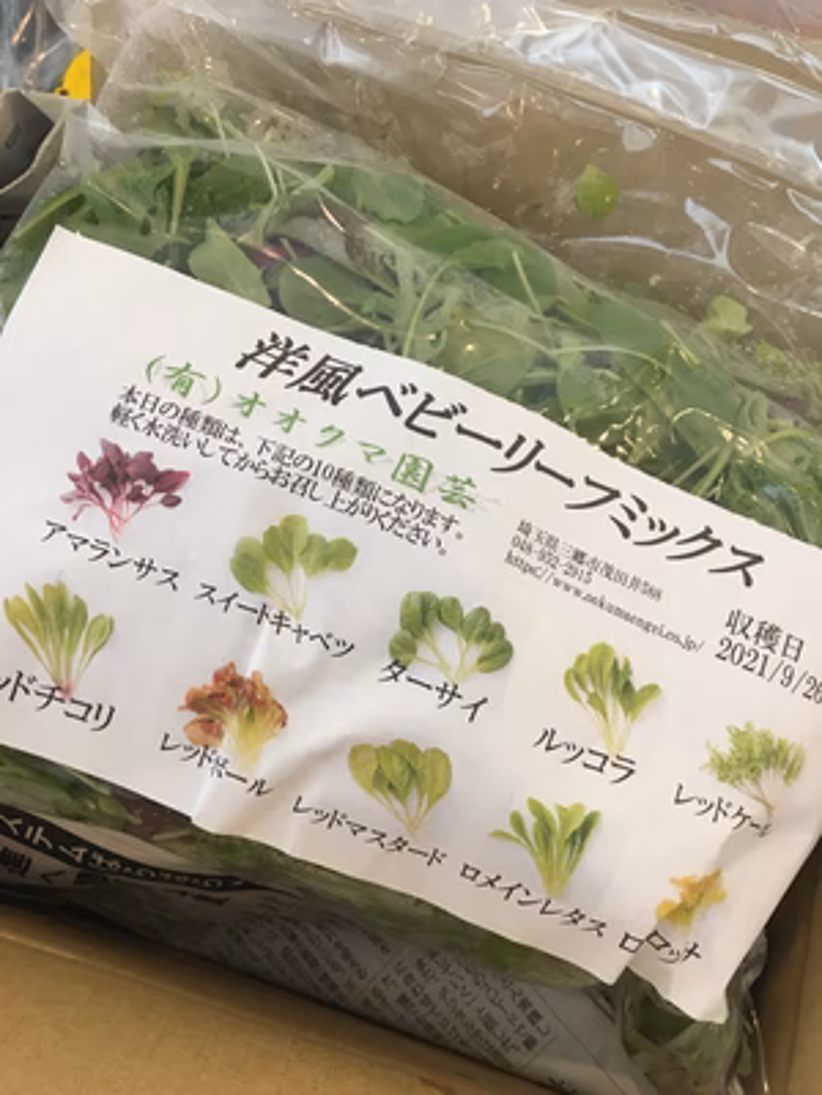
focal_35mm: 29
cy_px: 548
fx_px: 918
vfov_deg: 61.7
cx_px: 411
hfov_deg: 48.2
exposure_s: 1/30
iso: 50
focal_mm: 4.15
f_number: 2.2
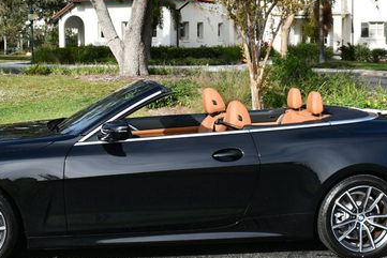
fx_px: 764
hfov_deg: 28.4
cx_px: 167
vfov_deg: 19.1
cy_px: 84
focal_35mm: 71
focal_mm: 20
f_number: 8
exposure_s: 1/250
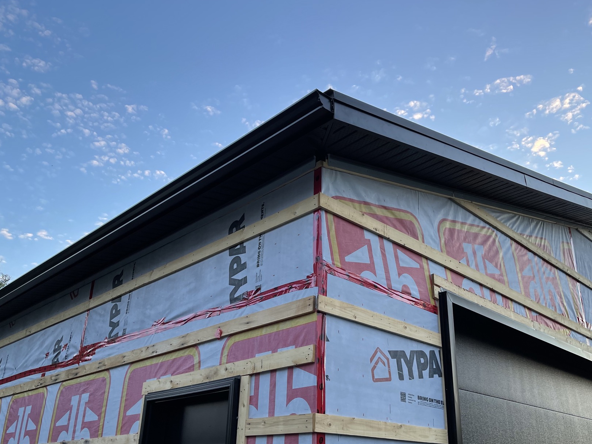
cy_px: 265
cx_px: 324
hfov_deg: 56.7
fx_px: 547
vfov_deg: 44.0
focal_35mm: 32
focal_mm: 5.1
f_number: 1.6
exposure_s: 1/121
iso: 50
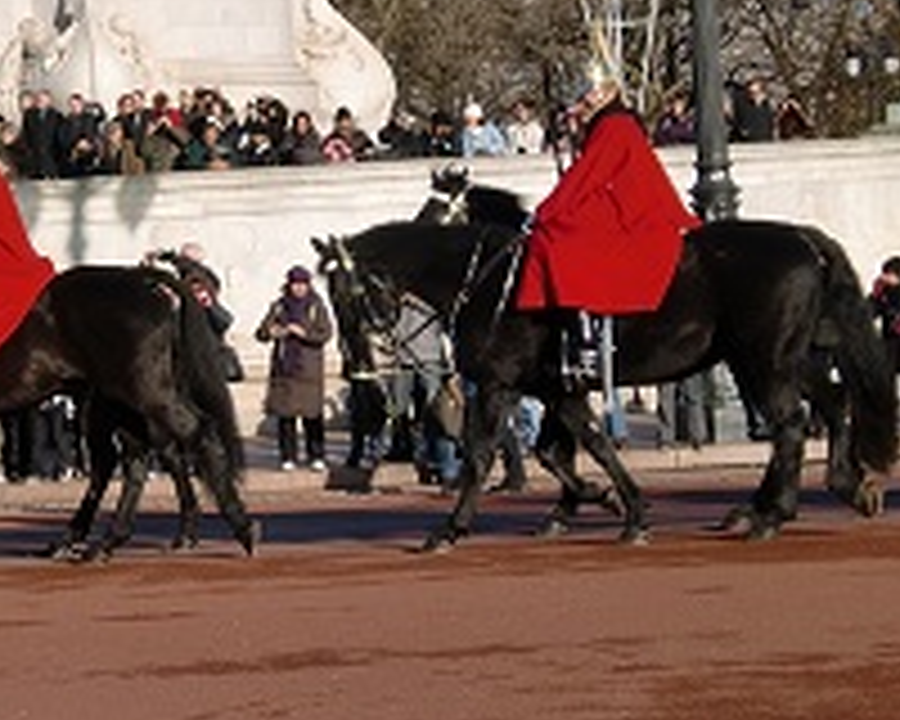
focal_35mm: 150
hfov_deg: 12.7
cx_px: 54
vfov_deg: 10.3
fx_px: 3995
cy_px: 182
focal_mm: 14.49
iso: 64
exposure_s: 1/500
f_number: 5
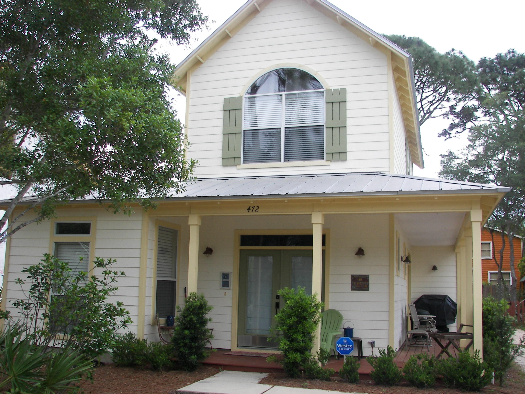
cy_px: 197
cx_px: 262
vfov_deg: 39.7
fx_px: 546
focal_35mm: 36
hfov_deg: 51.4
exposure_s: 1/160
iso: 50
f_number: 2.8
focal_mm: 6
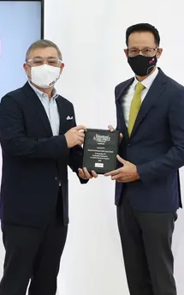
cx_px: 95
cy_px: 170
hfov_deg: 17.6
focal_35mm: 74
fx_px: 594
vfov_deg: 27.8
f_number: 4
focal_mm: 32
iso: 320
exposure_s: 1/200
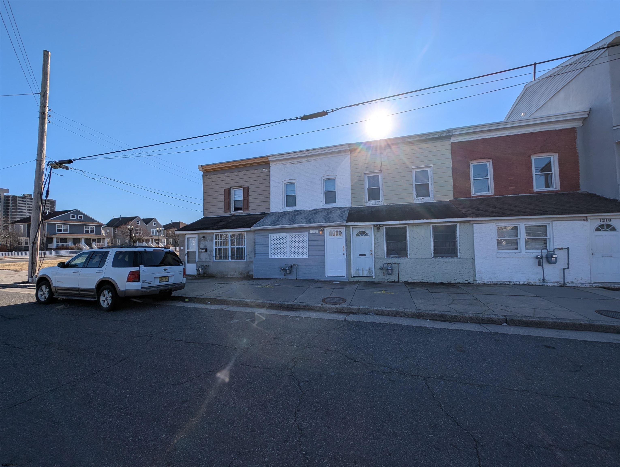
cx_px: 310
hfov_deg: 110.5
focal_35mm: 12
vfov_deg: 94.6
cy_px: 234
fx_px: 215
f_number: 1.95
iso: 42
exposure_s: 1/3311
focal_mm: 2.23
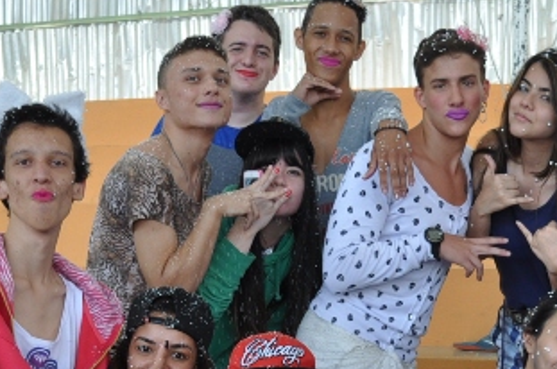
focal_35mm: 85
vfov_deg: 15.6
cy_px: 409
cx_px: 358
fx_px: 1312
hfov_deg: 23.9
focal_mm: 22
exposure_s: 1/80
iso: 400
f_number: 4.5
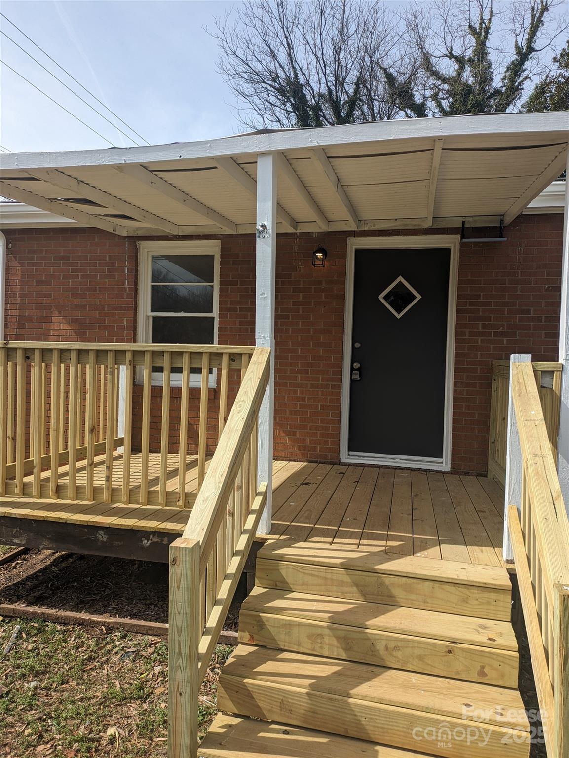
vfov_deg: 69.4
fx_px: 548
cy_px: 379
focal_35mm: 25
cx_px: 284
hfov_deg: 54.9
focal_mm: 5.43
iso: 47
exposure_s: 1/1821
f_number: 1.89
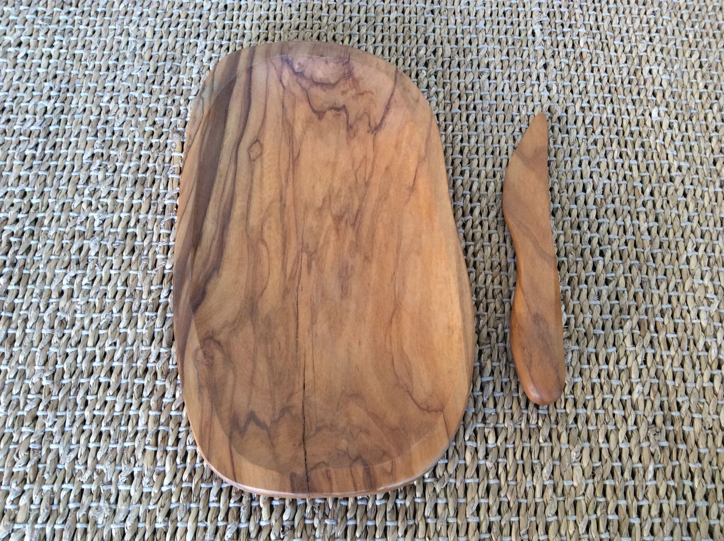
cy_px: 270
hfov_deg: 56.9
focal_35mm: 32
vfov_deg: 44.1
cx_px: 362
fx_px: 668
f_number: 2.4
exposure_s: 1/25
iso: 100
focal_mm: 3.3
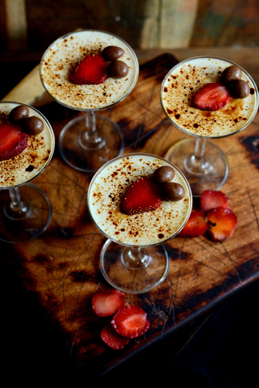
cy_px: 194
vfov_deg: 27.0
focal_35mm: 75
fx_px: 809
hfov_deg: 18.2
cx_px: 130
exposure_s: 1/80
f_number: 4.5
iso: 400
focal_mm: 50
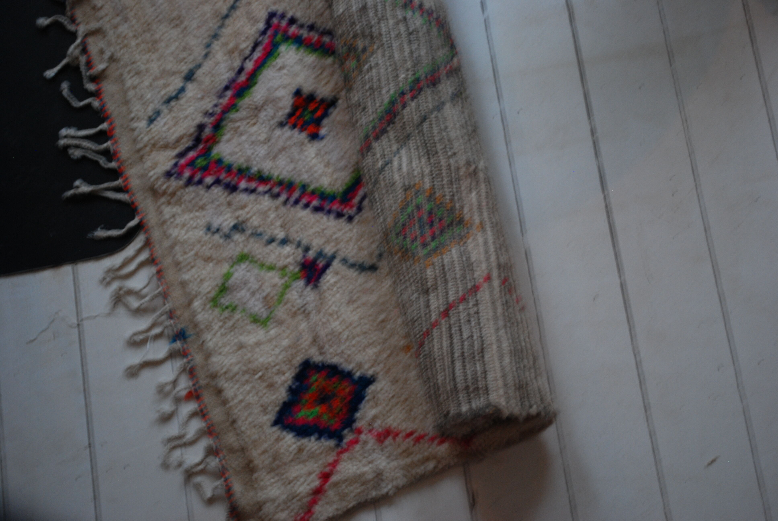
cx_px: 389
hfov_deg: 24.6
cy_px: 260
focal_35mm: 82
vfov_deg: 16.6
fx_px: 1785
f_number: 5.6
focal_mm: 55
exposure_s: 1/10
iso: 400
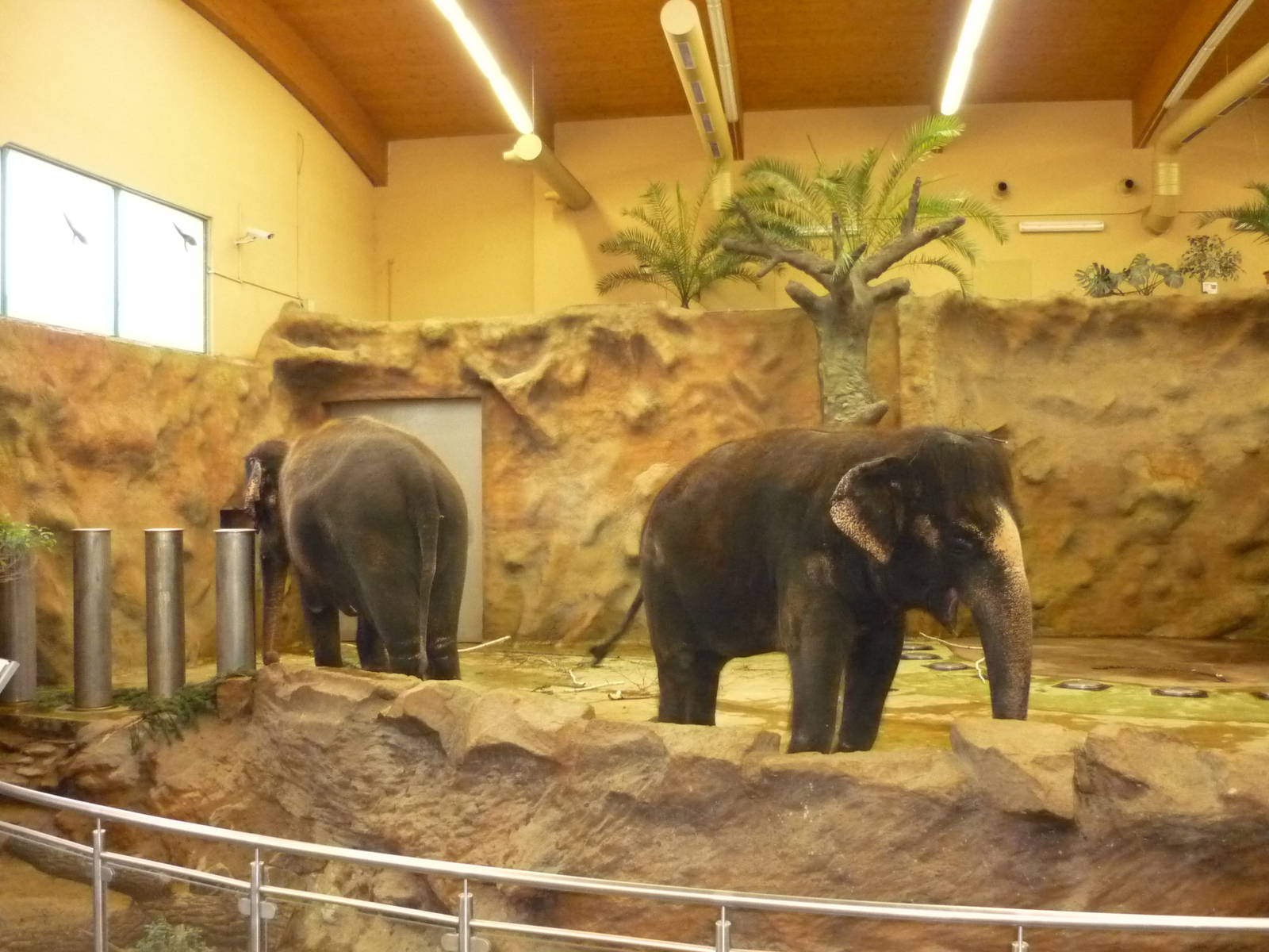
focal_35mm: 33
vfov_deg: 42.9
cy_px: 476
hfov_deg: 55.4
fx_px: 1210
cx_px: 634
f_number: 2.8
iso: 800
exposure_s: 1/30
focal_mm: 5.5
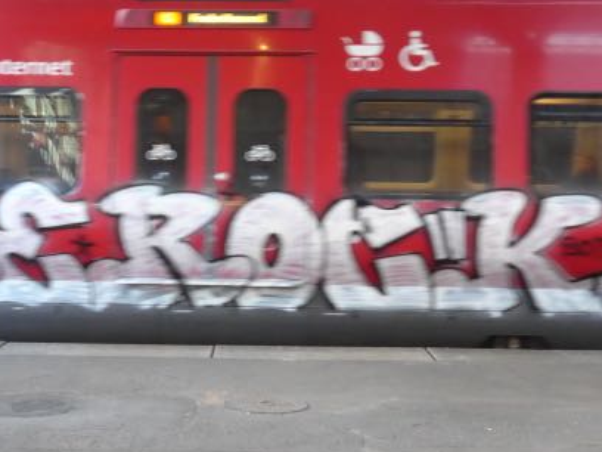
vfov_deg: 24.4
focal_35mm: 60
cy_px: 228
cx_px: 239
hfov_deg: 32.1
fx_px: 1043
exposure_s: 1/60
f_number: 3.2
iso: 1600
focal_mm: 10.1
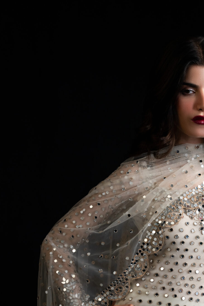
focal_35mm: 103
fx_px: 875
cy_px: 263
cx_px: 170
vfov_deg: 19.5
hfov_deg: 13.2
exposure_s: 1/125
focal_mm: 54
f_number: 5.6
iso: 800
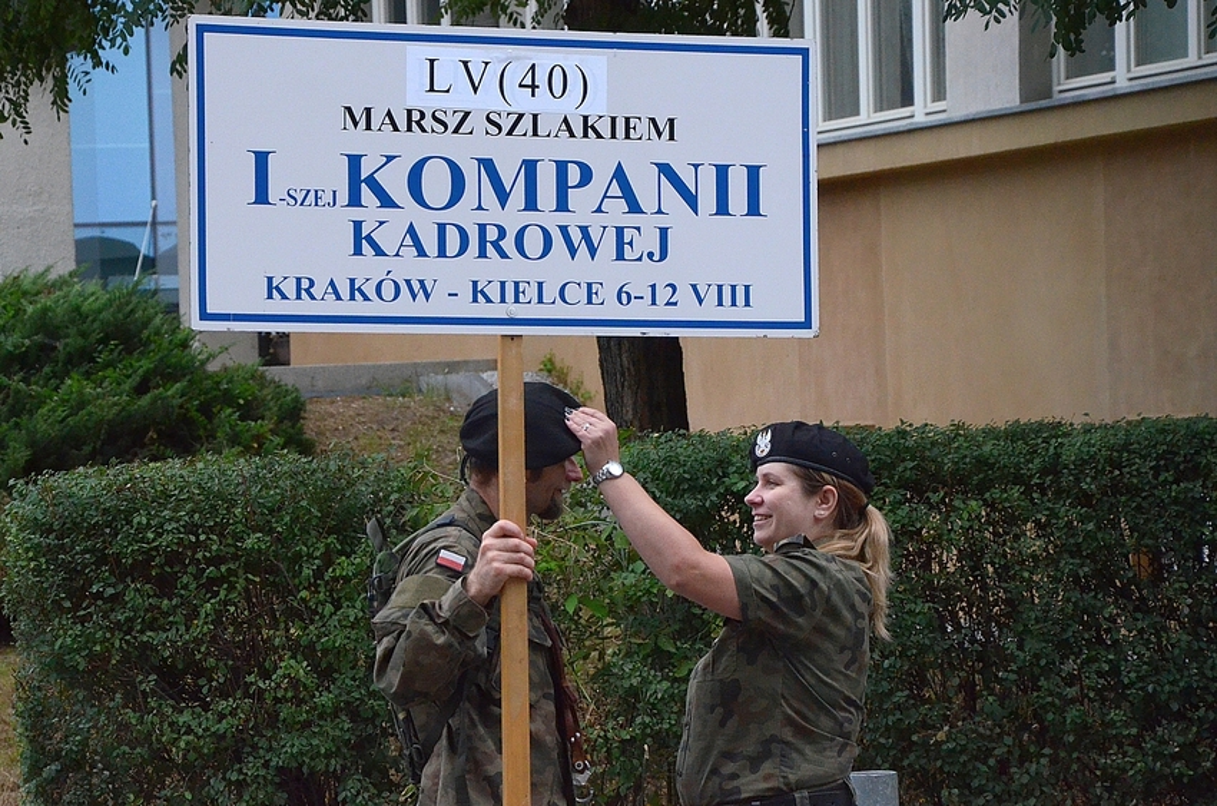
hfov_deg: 16.1
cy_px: 403
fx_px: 4301
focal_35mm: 128
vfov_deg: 10.7
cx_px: 608
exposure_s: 1/800
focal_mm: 85
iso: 3200
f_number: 7.1
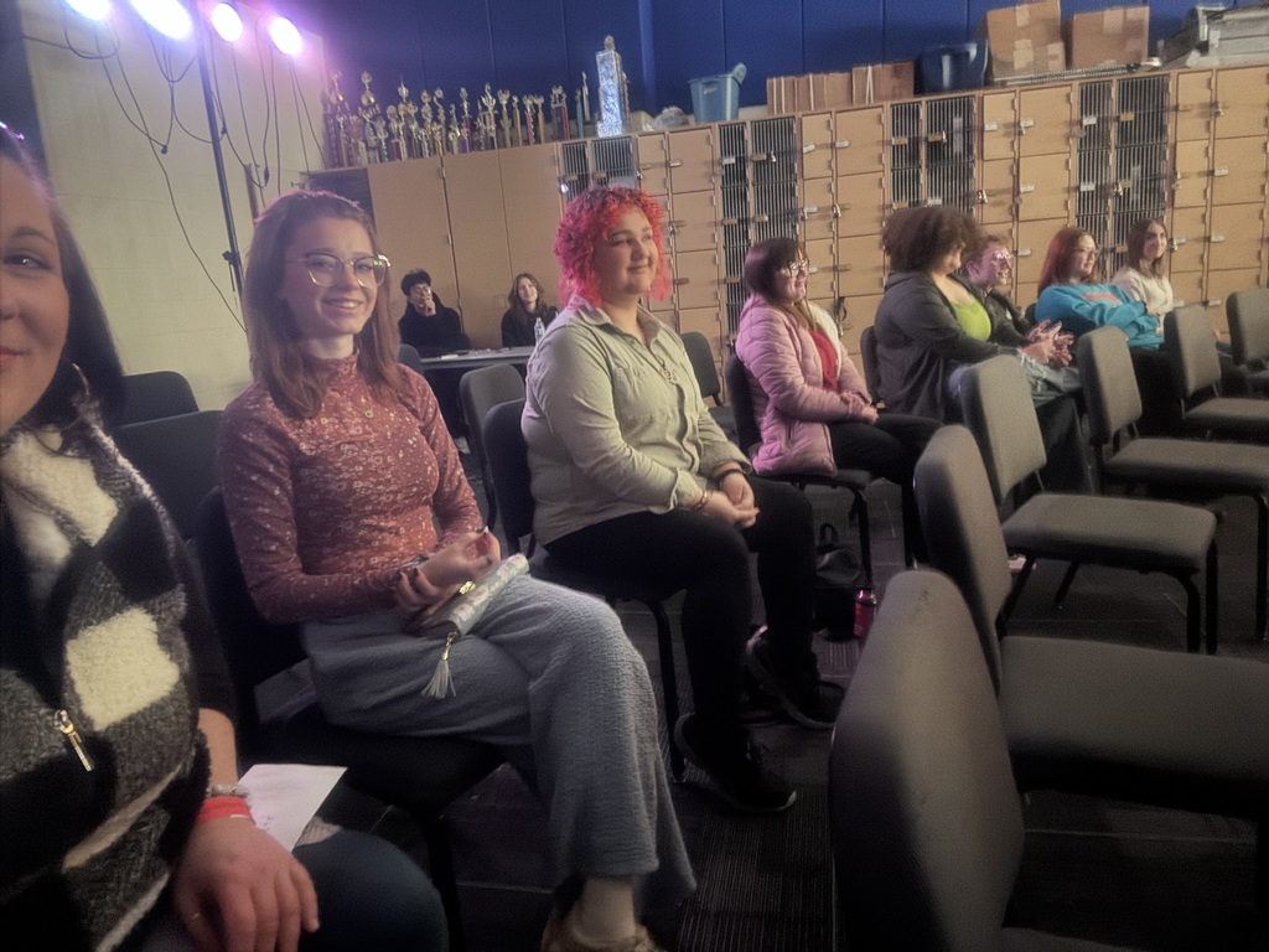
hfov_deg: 73.9
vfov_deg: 58.9
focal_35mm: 23
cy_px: 476
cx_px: 634
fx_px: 843
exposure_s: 1/7
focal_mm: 2.69
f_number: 1.9
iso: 640
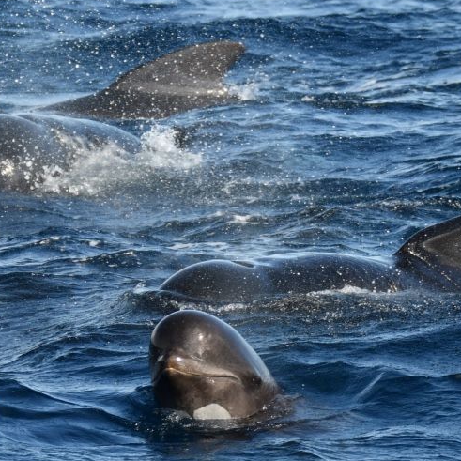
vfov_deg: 3.1
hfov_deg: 3.1
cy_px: 236
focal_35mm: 561
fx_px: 8453
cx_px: 230
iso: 400
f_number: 6.3
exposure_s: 1/1600
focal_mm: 270
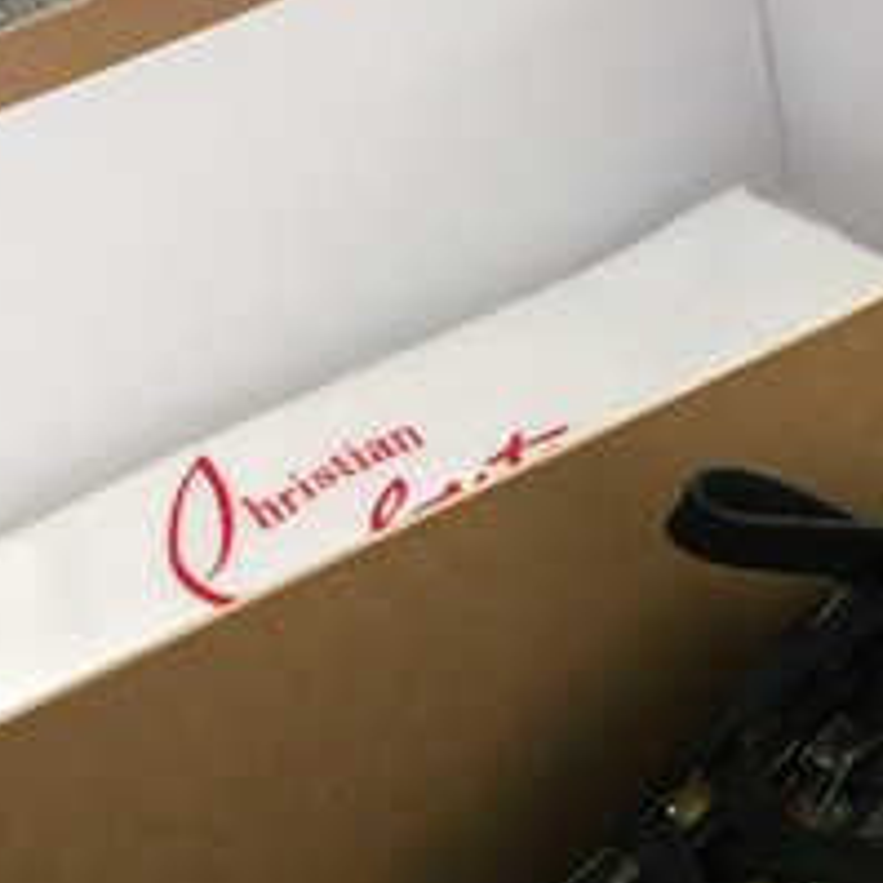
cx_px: 630
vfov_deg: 18.9
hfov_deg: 19.2
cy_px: 841
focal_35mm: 90
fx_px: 2597
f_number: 2.2
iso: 160
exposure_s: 1/33
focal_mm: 4.15
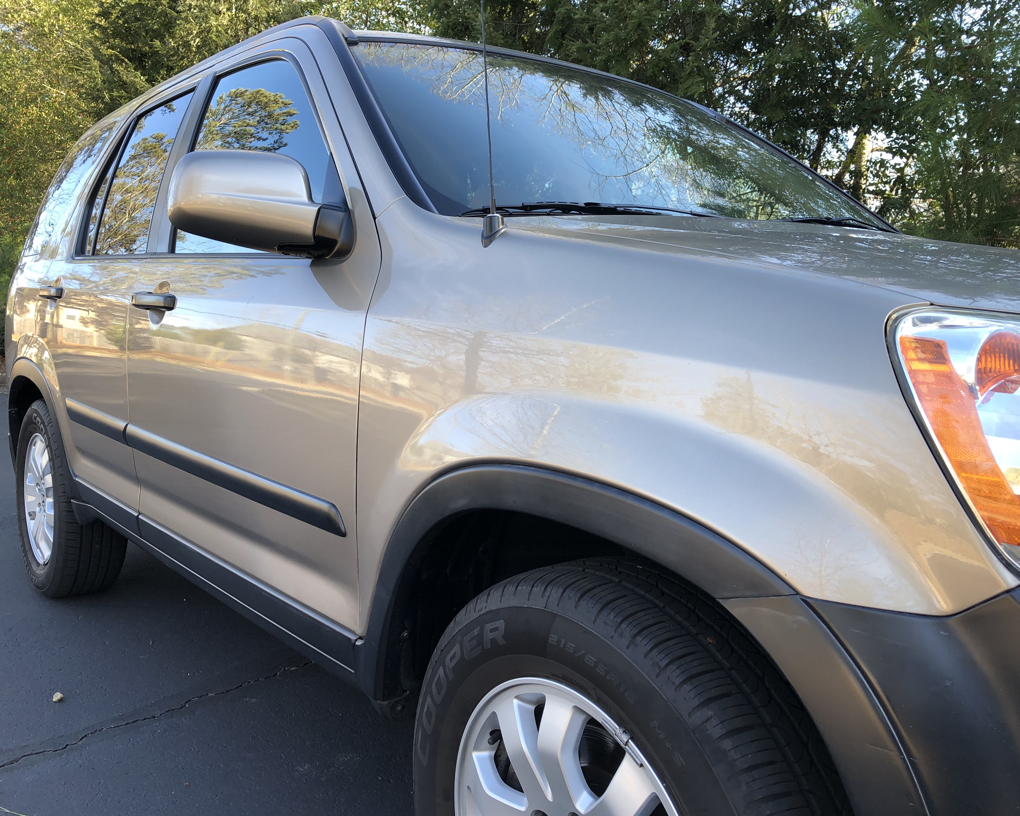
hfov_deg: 58.8
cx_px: 510
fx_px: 906
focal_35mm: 30
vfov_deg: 48.5
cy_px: 412
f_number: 1.8
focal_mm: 3.99
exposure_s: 1/147
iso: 20
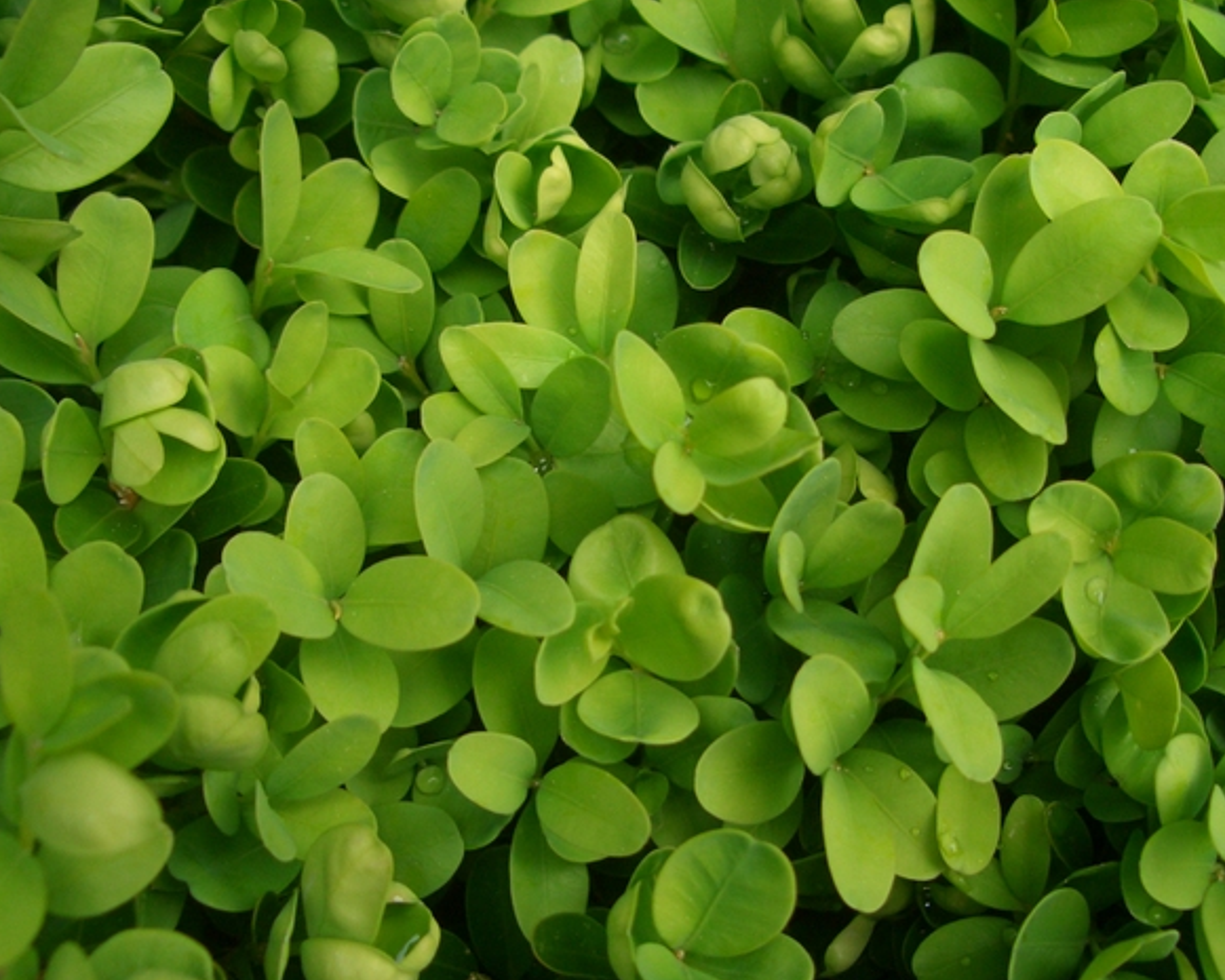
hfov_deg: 39.3
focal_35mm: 47
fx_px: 1704
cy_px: 466
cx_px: 765
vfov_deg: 32.1
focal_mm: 5.8
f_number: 2.6
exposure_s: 1/160
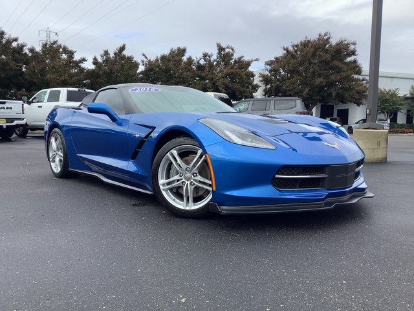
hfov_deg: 58.4
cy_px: 156
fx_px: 371
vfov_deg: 45.4
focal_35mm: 31
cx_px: 207
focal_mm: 3.3
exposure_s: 1/360
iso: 25
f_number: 2.4
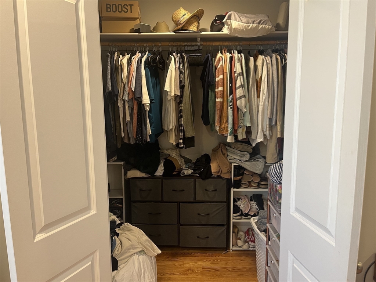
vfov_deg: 53.1
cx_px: 188
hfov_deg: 67.3
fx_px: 282
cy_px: 141
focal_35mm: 26
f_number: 1.6
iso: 100
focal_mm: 5.1
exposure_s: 1/60
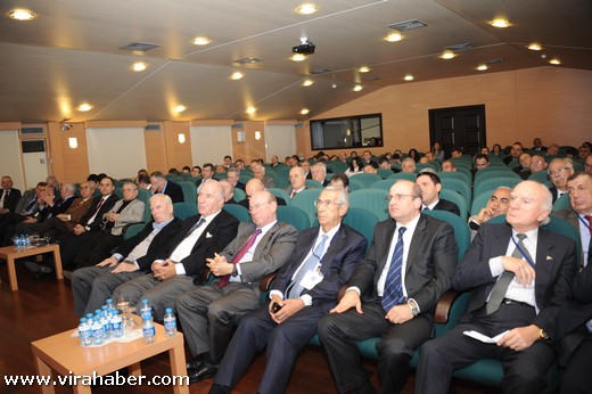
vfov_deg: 46.3
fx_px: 460
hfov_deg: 65.5
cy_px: 197
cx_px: 296
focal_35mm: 28
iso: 800
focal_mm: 28
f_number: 3.5
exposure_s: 1/60
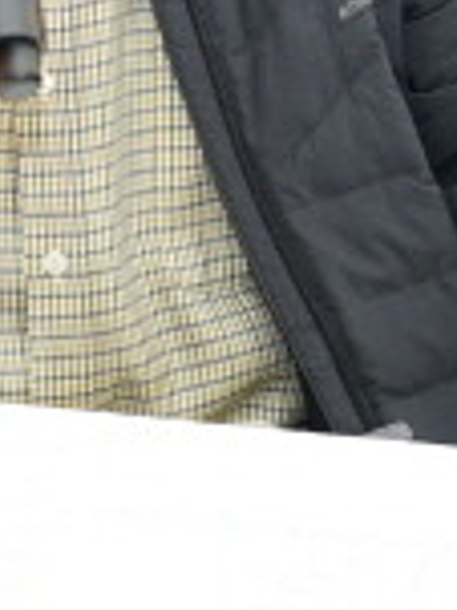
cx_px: -113
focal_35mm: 232
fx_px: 4090
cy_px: -291
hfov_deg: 6.4
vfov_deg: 8.4
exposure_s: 1/200
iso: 3200
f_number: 4
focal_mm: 52
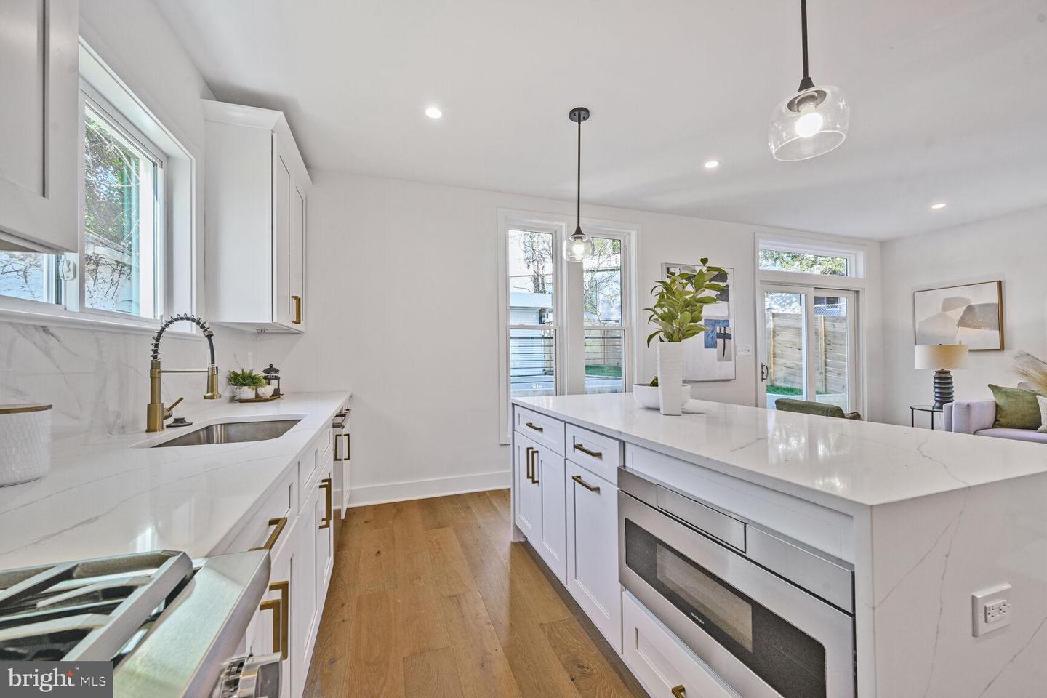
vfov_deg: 81.2
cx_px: 524
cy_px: 349
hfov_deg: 104.3
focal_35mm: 14
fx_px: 407
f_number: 9
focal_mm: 14
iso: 200
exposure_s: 1/25
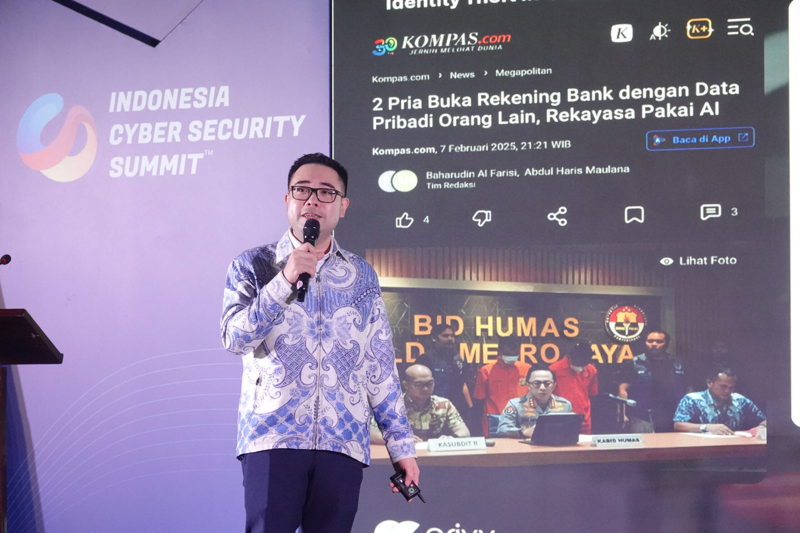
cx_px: 400
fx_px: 2733
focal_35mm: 123
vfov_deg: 11.1
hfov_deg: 16.7
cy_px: 266
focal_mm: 44.93
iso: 2500
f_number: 4
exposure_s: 1/250
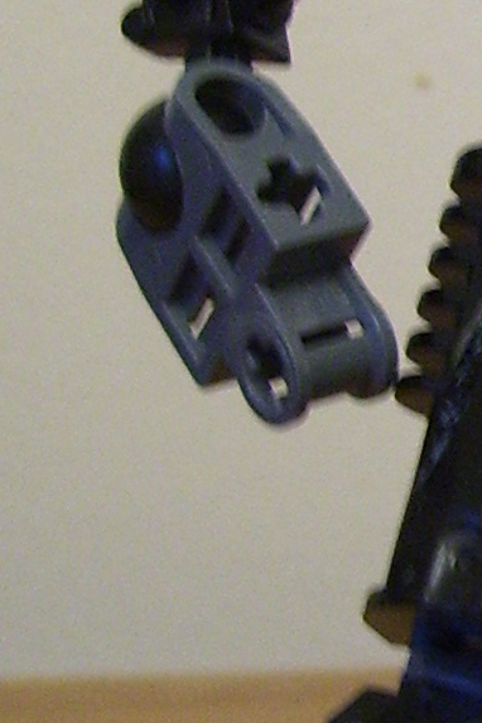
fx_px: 3474
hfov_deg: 7.6
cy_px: 404
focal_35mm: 173
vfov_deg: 11.9
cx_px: 982
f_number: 2.7
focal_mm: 6
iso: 160
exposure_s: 1/8
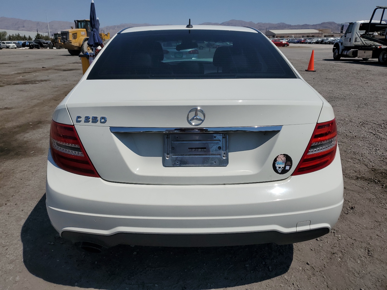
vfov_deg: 53.1
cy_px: 145
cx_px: 194
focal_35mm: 26
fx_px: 291
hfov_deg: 67.3
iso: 50
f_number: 1.5
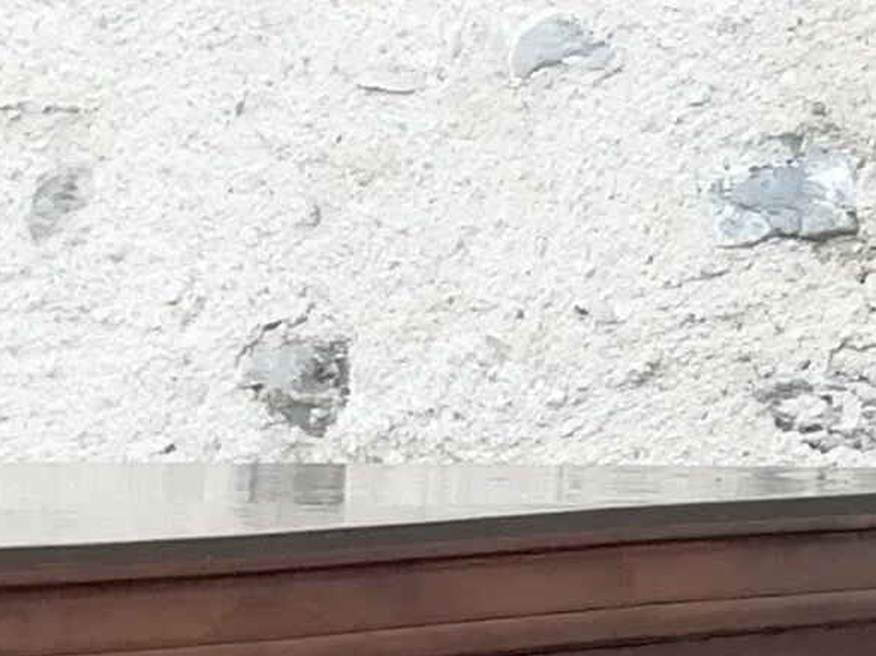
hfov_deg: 10.2
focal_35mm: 185
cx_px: -581
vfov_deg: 6.9
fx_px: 4679
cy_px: 2193
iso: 50
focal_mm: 3.46
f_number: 2.2
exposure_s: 1/50
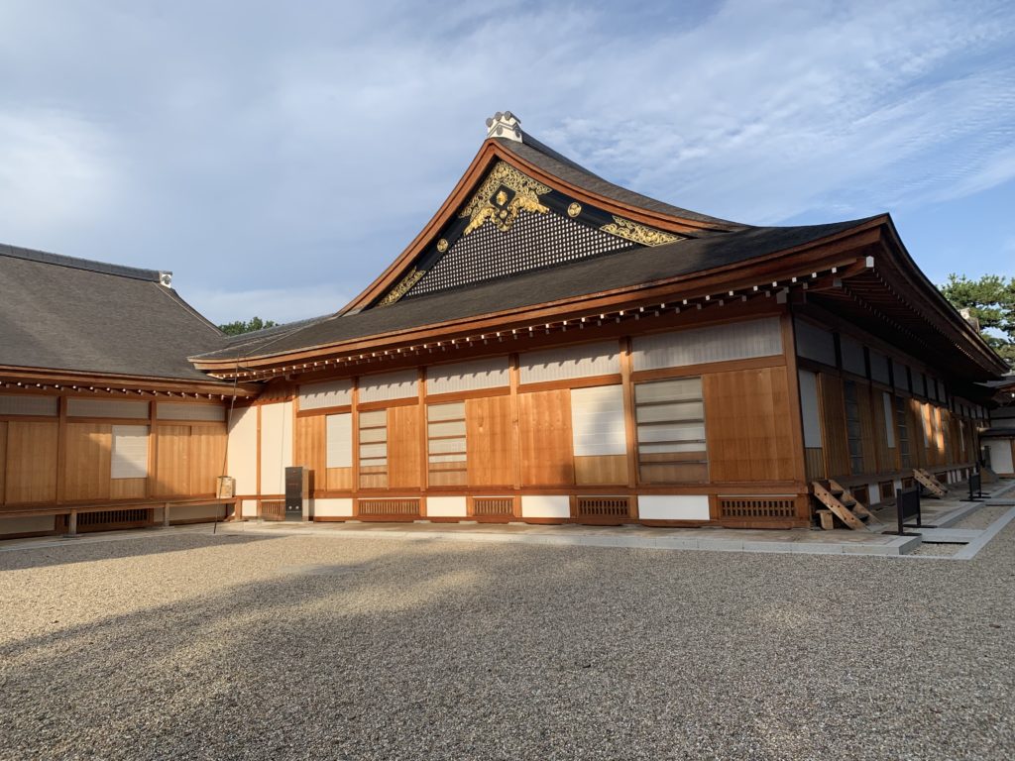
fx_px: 762
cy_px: 380
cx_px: 508
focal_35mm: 26
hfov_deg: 67.3
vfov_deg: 53.1
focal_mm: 4.25
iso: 25
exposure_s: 1/1447
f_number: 1.8
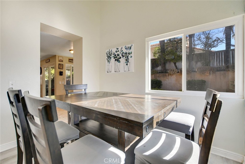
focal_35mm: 15
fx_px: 102
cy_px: 82
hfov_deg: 100.4
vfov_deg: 77.3
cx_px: 122
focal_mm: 10
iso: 1250
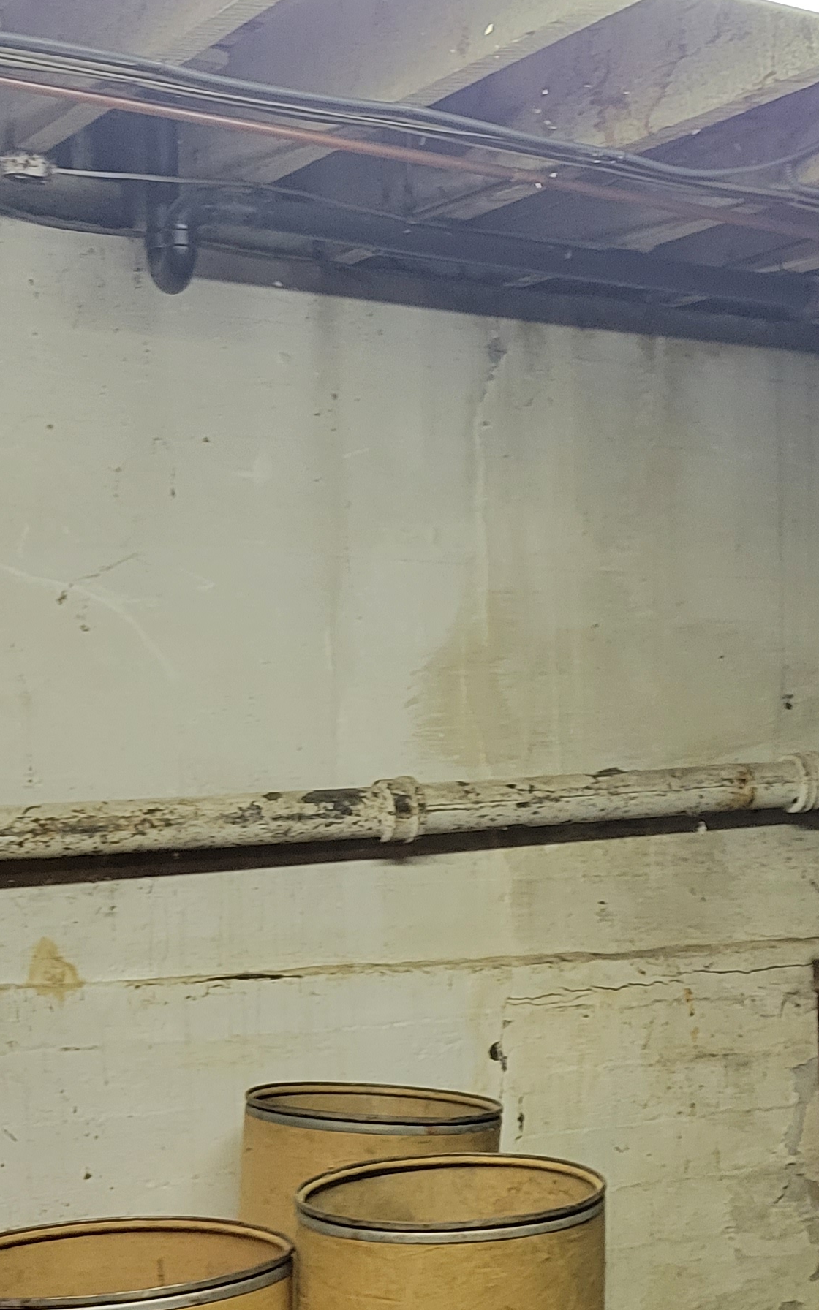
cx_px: 752
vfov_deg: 32.6
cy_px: 916
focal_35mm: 62
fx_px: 2214
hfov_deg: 20.5
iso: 400
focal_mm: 5.4
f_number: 1.8
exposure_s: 1/40
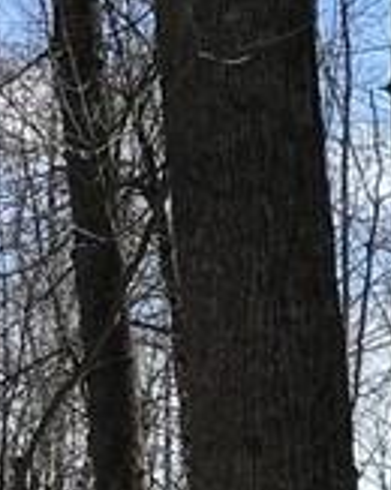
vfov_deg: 10.8
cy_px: 733
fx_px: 2493
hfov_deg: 8.3
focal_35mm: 172
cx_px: 914
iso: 20
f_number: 1.8
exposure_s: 1/1212
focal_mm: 3.99
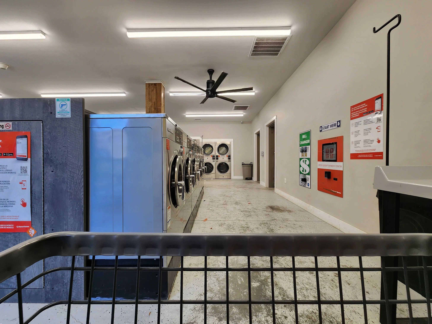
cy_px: 162
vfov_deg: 89.9
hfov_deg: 106.2
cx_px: 216
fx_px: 162
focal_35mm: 13
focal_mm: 2.2
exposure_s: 1/60
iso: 80
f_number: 2.2
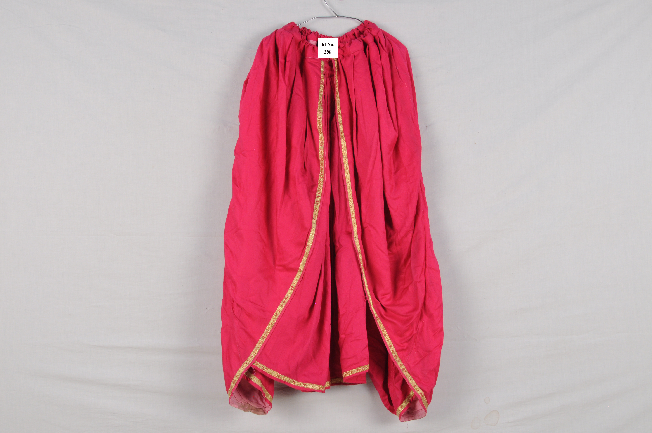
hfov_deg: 49.6
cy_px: 216
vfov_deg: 34.1
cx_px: 326
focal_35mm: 39
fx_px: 705
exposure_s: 1/5
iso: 400
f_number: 16
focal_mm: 26
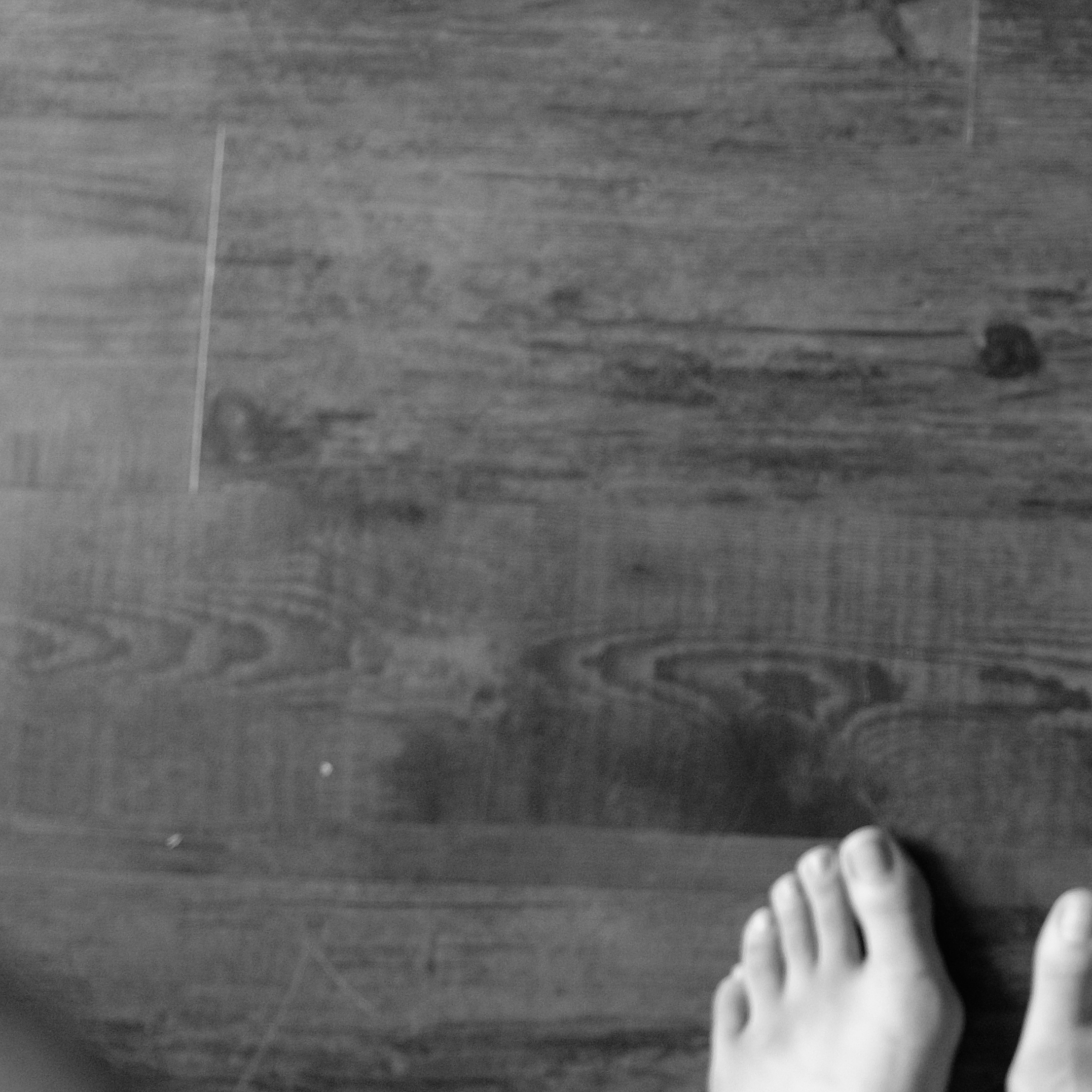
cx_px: 1189
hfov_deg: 21.6
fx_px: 2712
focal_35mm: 76
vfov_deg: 22.7
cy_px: 349
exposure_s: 1/60
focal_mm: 22.3
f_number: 3.2
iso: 1600
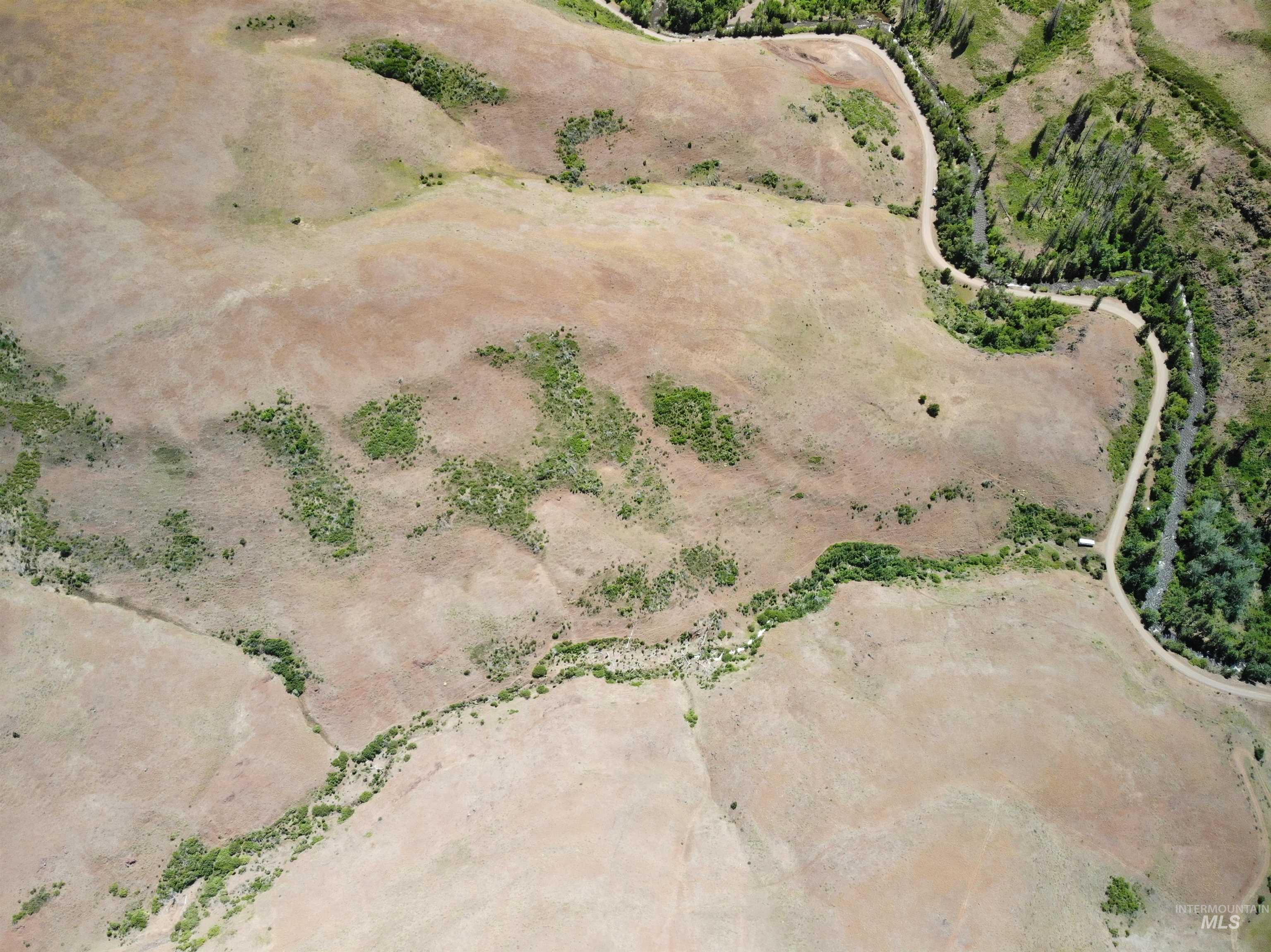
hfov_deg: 71.6
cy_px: 476
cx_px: 636
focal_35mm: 24
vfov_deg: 56.8
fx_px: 881
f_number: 2.8
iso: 400
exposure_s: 1/15
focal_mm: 4.5
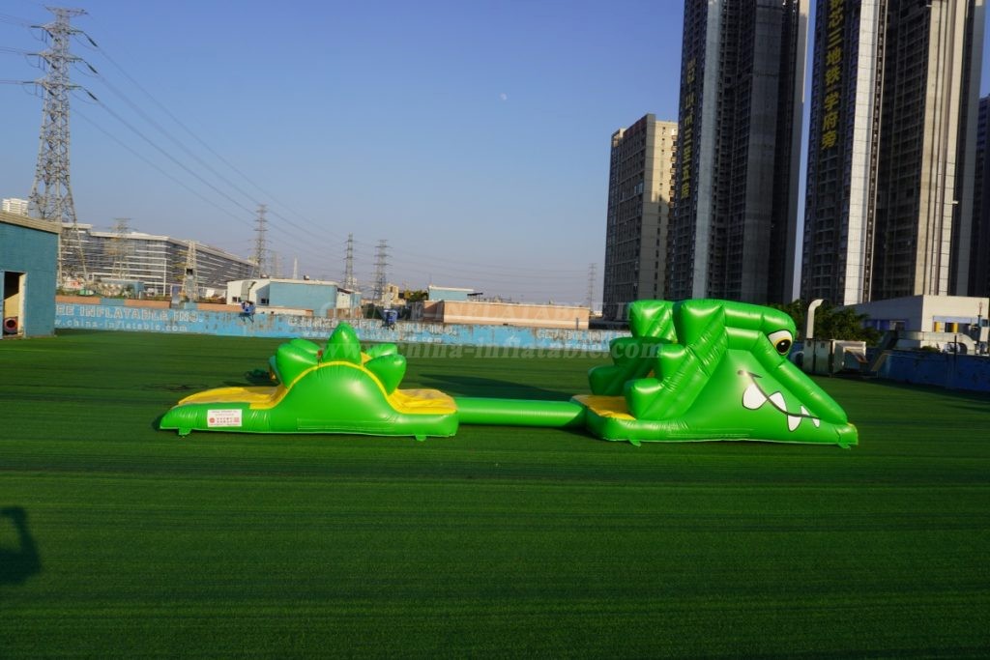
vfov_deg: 53.1
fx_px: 660
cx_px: 495
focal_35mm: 24
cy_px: 330
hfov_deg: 73.7
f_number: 10
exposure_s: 1/160
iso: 100
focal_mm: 16
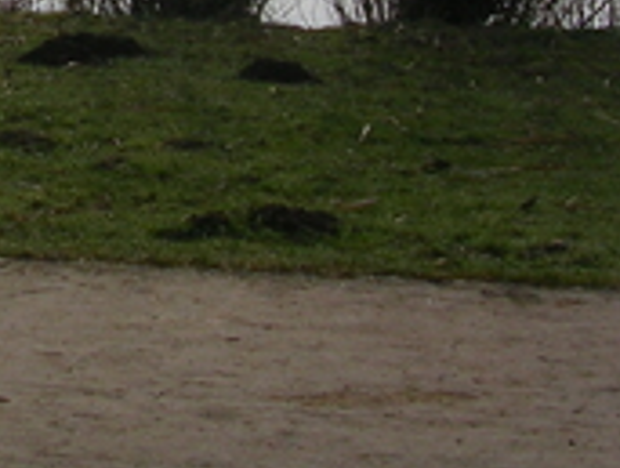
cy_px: -334
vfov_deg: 10.6
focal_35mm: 133
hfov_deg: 14.3
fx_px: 2387
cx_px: -163
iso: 50
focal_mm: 5.8
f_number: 5.6
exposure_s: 1/641
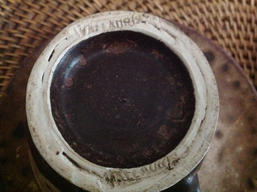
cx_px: 128
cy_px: 96
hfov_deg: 52.7
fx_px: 259
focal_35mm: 35
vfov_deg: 40.6
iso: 800
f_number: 2.4
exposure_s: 1/15
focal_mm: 4.28
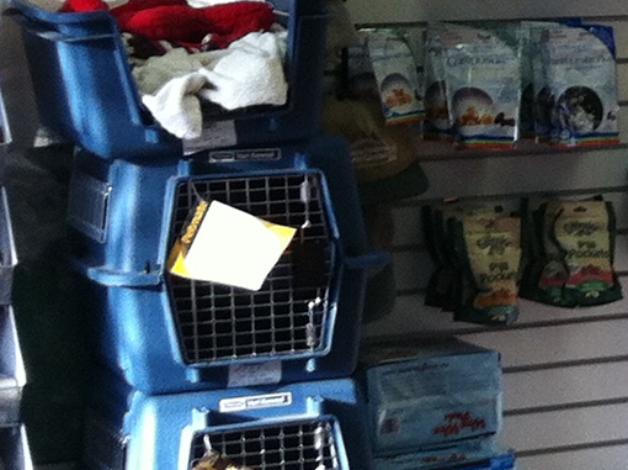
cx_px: 1446
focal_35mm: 178
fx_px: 3225
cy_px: 144
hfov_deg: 9.9
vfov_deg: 8.3
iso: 80
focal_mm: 3.85
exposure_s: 1/24
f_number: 2.8
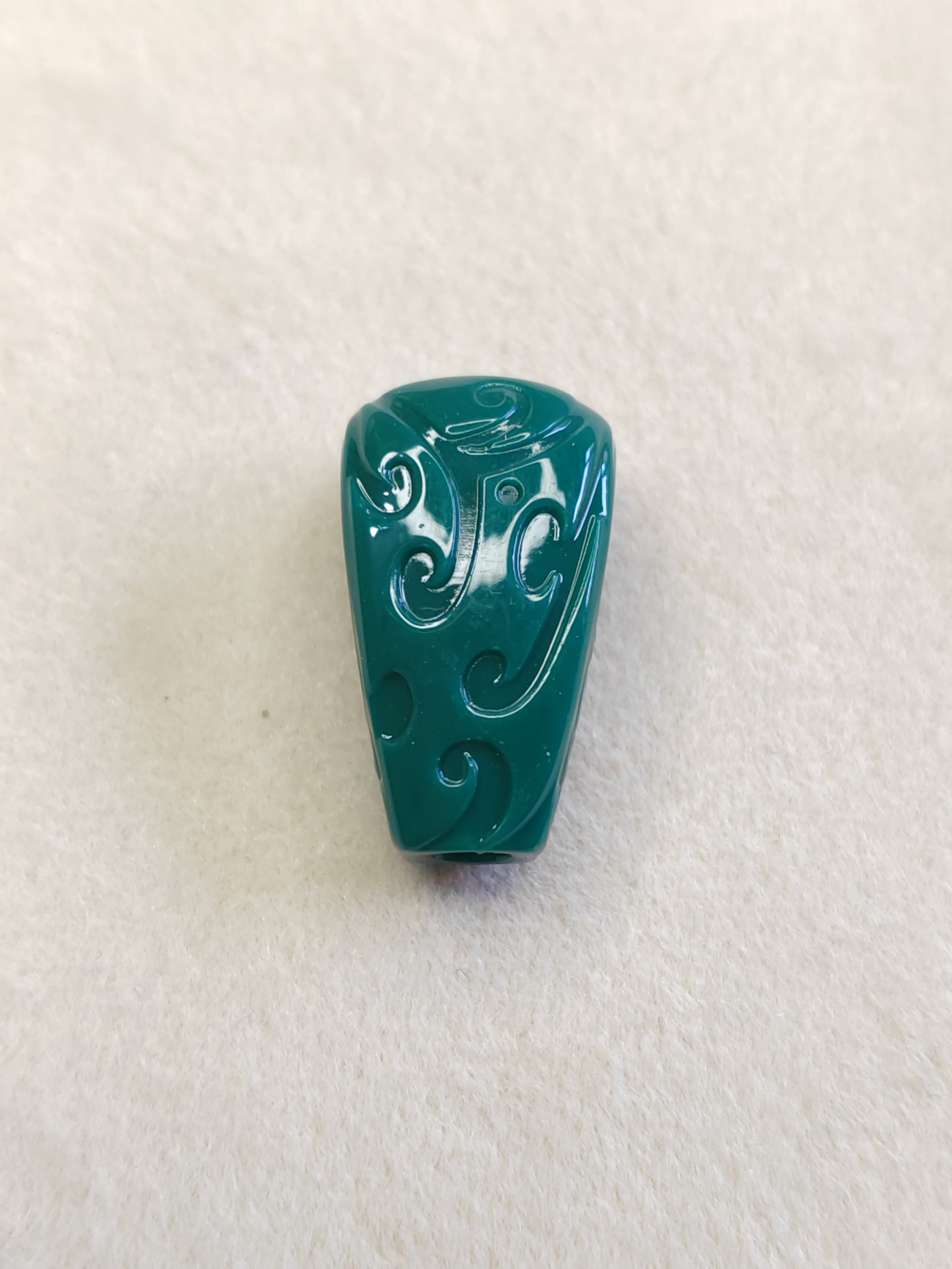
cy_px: 634
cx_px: 476
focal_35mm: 54
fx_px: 1980
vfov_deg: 35.5
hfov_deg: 27.0
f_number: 1.8
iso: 500
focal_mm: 6.14
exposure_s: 1/100
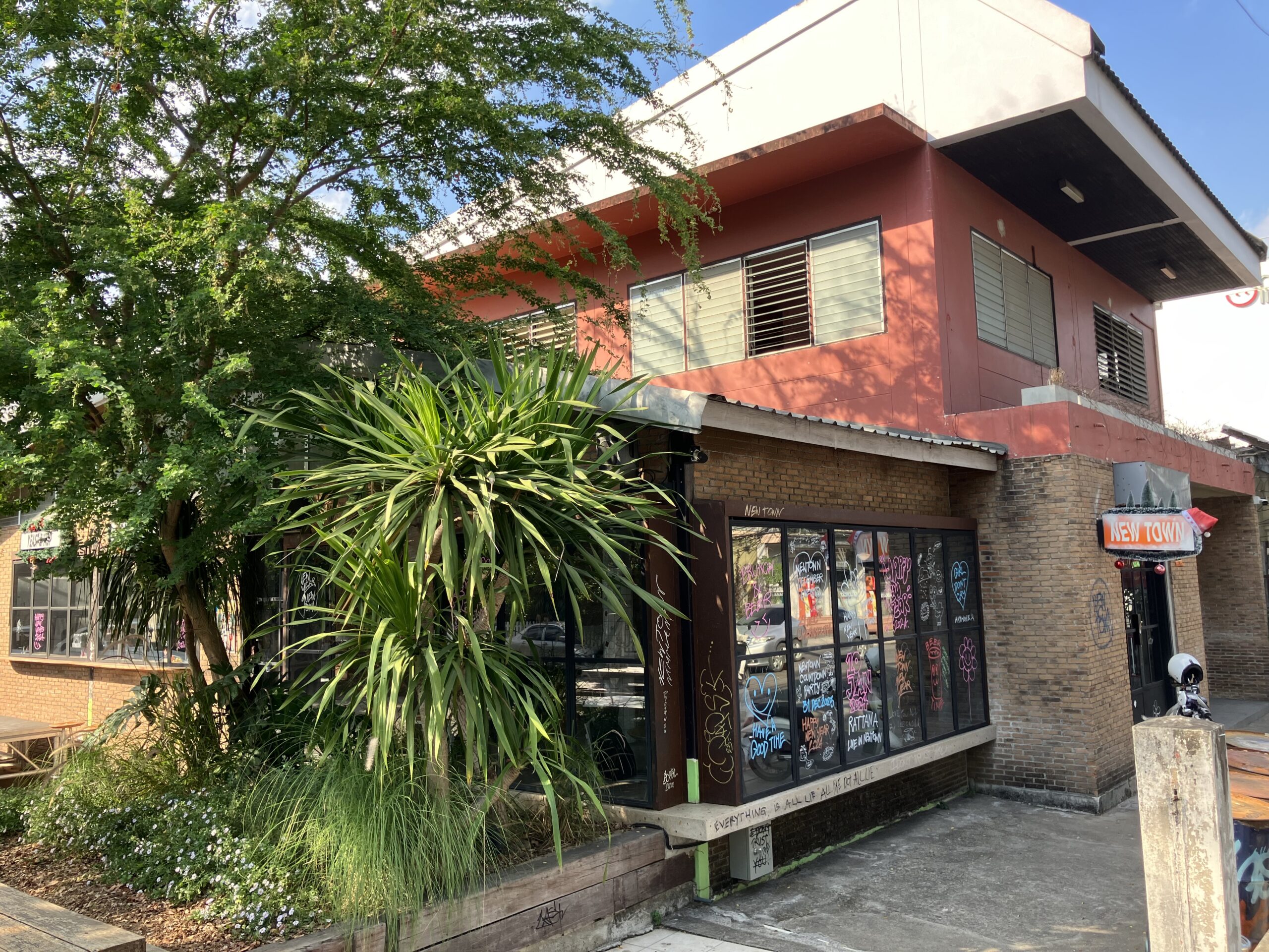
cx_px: 634
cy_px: 476
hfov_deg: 63.4
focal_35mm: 28
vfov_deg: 49.7
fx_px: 1026
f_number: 1.8
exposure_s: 1/252
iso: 32
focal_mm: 3.99
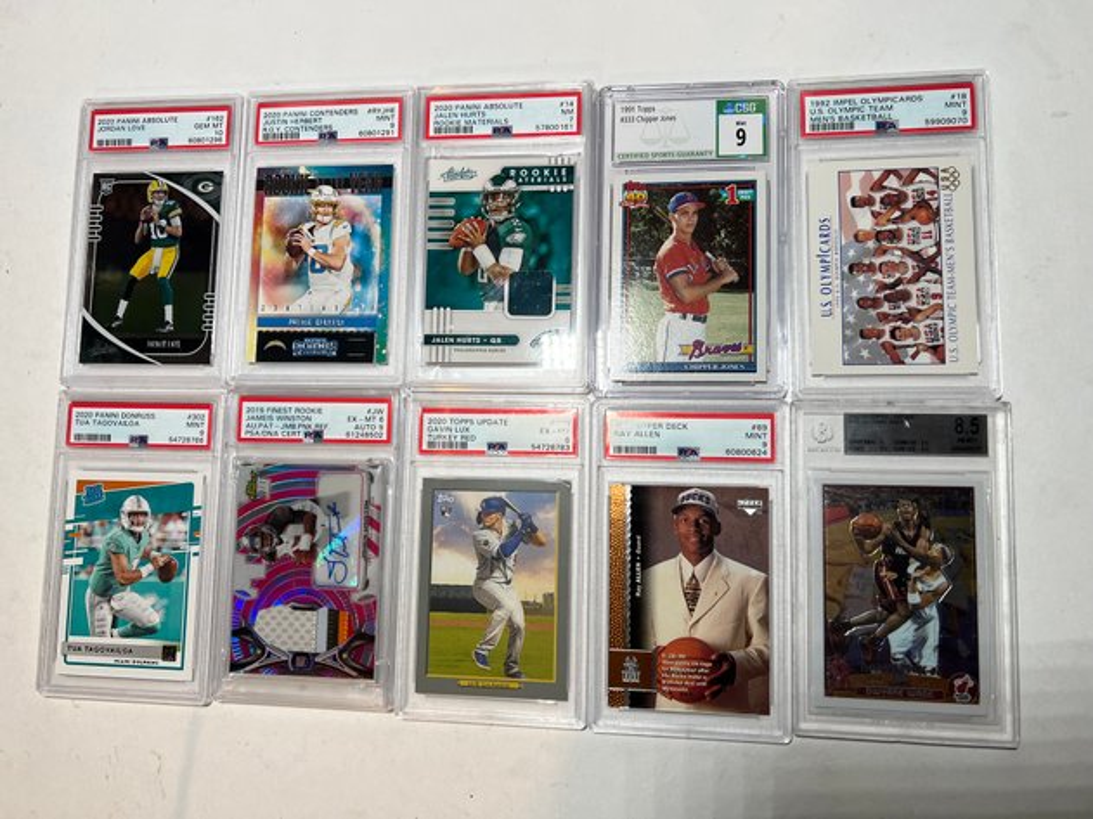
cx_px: 546
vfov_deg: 53.0
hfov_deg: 67.3
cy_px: 410
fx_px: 821
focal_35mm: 26
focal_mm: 5.7
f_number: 1.5
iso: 100
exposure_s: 1/120
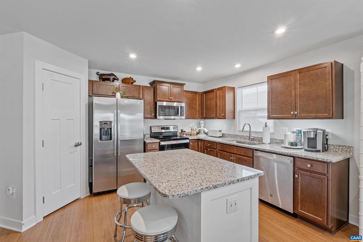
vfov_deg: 72.1
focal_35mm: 16
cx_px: 182
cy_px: 121
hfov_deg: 95.0
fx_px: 166
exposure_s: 1
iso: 200
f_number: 10
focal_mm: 11
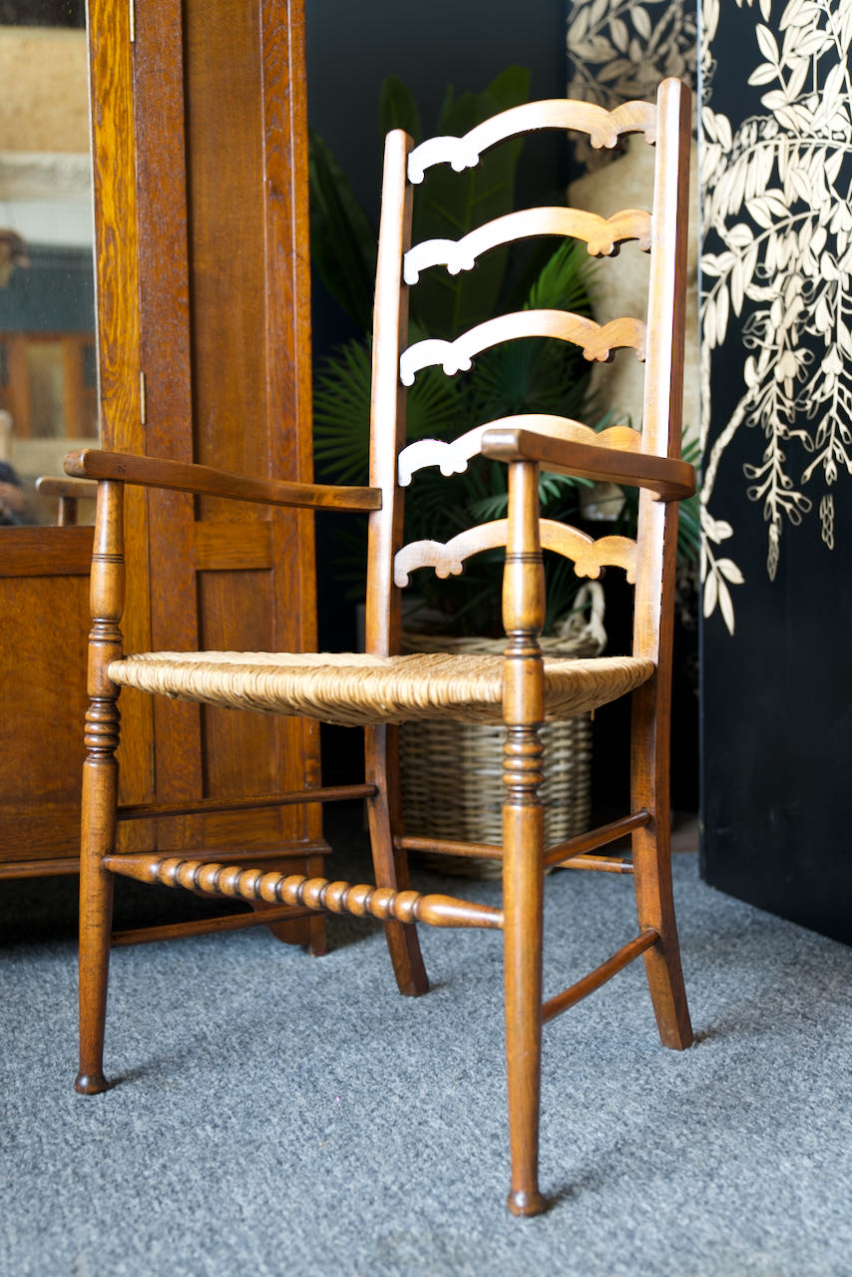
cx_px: 426
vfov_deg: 45.4
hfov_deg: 31.2
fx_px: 1526
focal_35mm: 43
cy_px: 638
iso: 320
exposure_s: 1/80
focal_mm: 43
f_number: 2.8
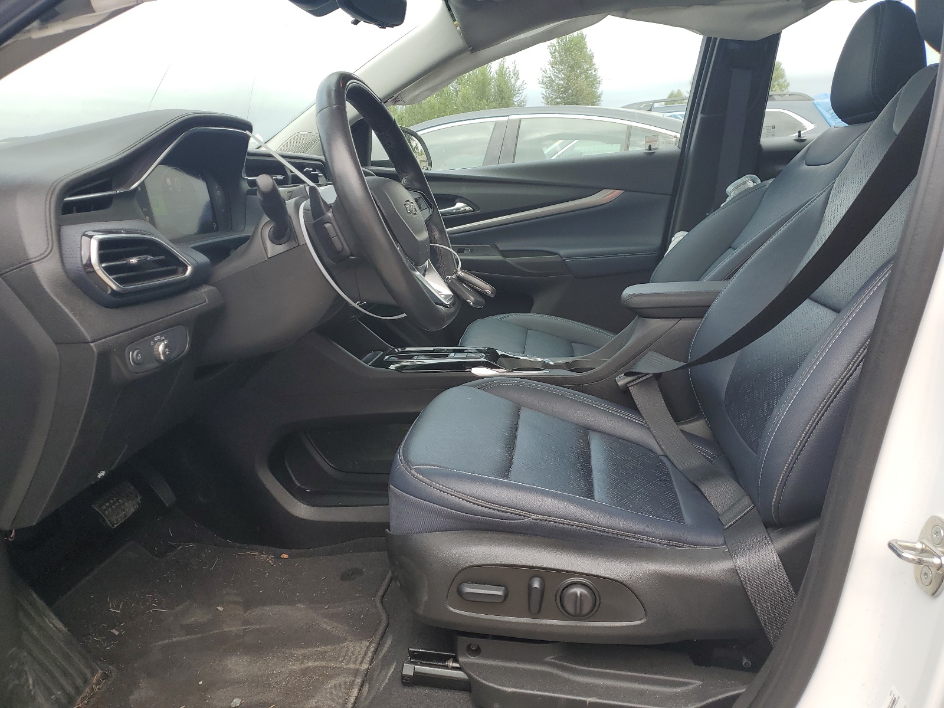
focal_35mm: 26
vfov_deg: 53.1
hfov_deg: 67.3
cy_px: 354
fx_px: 709
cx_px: 472
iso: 50
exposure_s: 1/588
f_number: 1.5
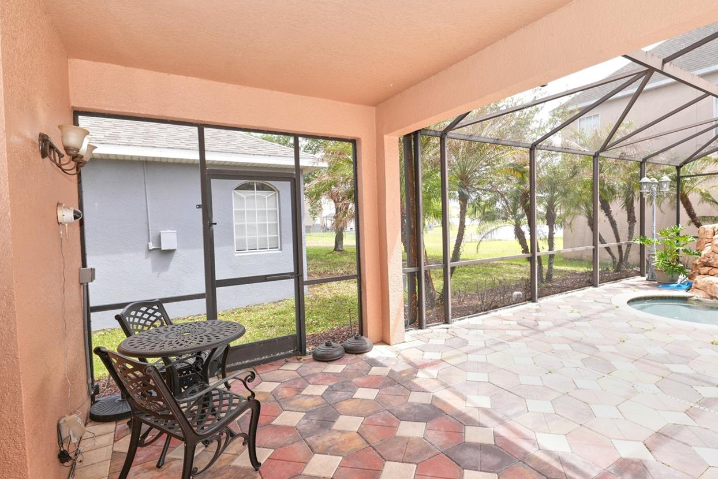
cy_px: 229
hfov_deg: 89.7
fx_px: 359
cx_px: 396
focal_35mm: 18
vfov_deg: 67.3
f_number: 5.6
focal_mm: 14
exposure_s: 1/200
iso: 400
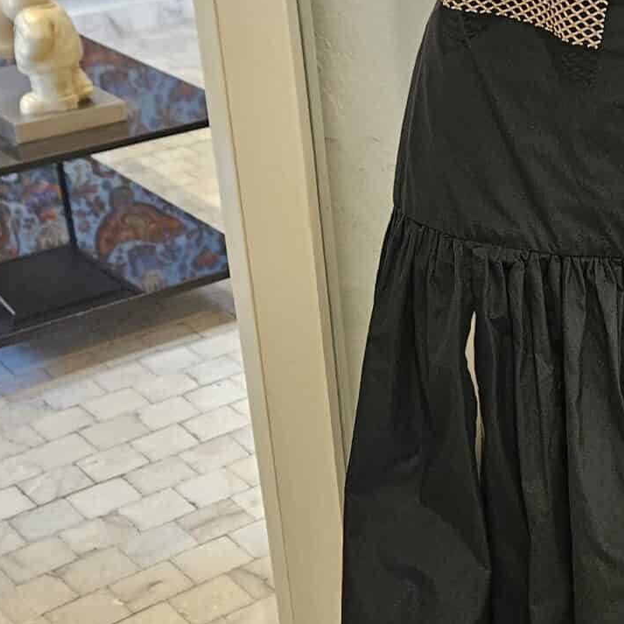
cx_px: 660
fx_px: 1489
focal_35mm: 73
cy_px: 207
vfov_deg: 23.6
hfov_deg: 22.5
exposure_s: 1/120
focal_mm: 5.4
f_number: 1.8
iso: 500
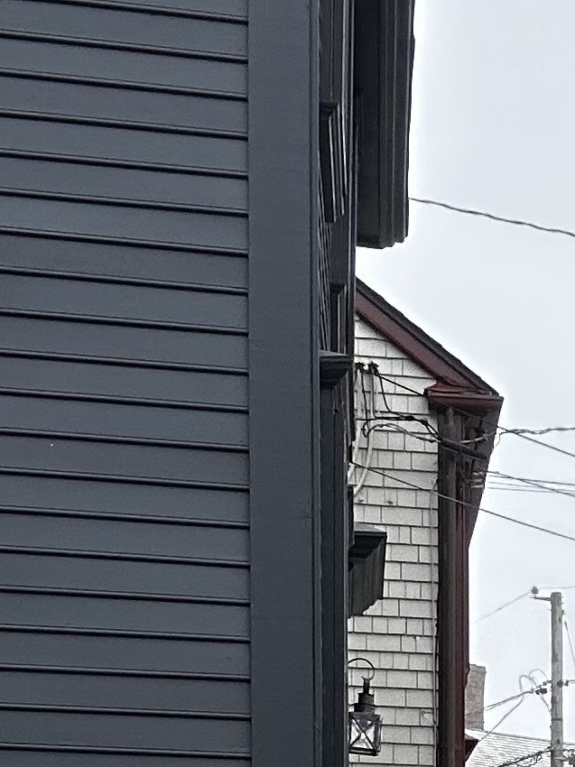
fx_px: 2415
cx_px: 905
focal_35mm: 109
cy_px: 1017
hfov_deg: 12.8
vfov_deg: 16.9
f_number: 1.9
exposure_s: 1/244
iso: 25
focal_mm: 2.69
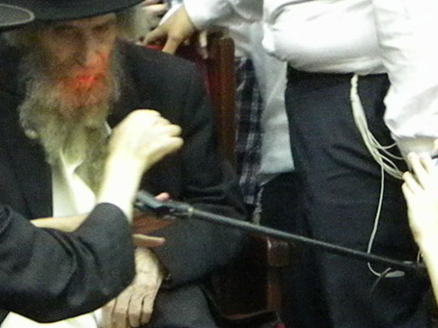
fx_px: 2011
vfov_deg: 9.3
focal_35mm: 159
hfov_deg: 12.4
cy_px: 111
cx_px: 187
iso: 3150
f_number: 4.5
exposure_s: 1/57.1
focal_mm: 15.1
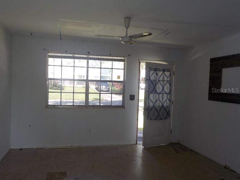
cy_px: 90
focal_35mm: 30
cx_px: 120
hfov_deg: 60.0
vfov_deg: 46.8
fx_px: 208
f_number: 3.3
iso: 125
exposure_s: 1/80
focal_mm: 4.1
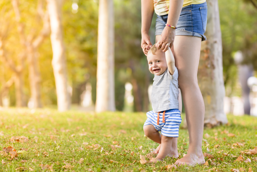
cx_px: 128
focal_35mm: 85
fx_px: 607
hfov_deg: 23.9
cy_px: 86
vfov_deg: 16.1
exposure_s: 1/125
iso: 200
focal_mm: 85
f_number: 2.2
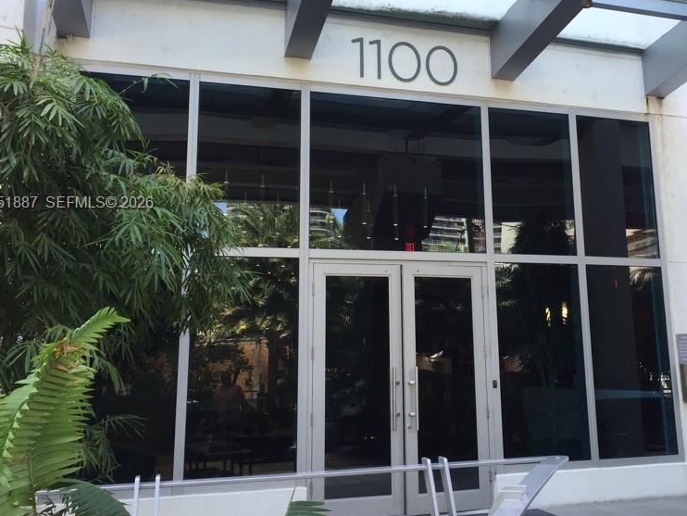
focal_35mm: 40
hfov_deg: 46.3
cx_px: 432
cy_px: 204
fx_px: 794
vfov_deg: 35.8
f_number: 2.2
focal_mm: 4.15
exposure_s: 1/120
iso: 40
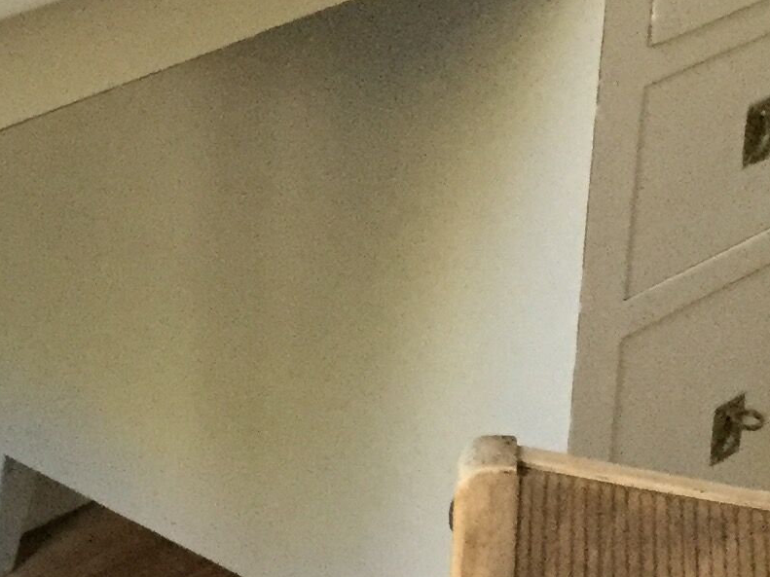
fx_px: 2847
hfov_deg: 14.9
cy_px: 205
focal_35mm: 128
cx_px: -142
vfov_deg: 11.6
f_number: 2.4
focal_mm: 3.3
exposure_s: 1/30
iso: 200
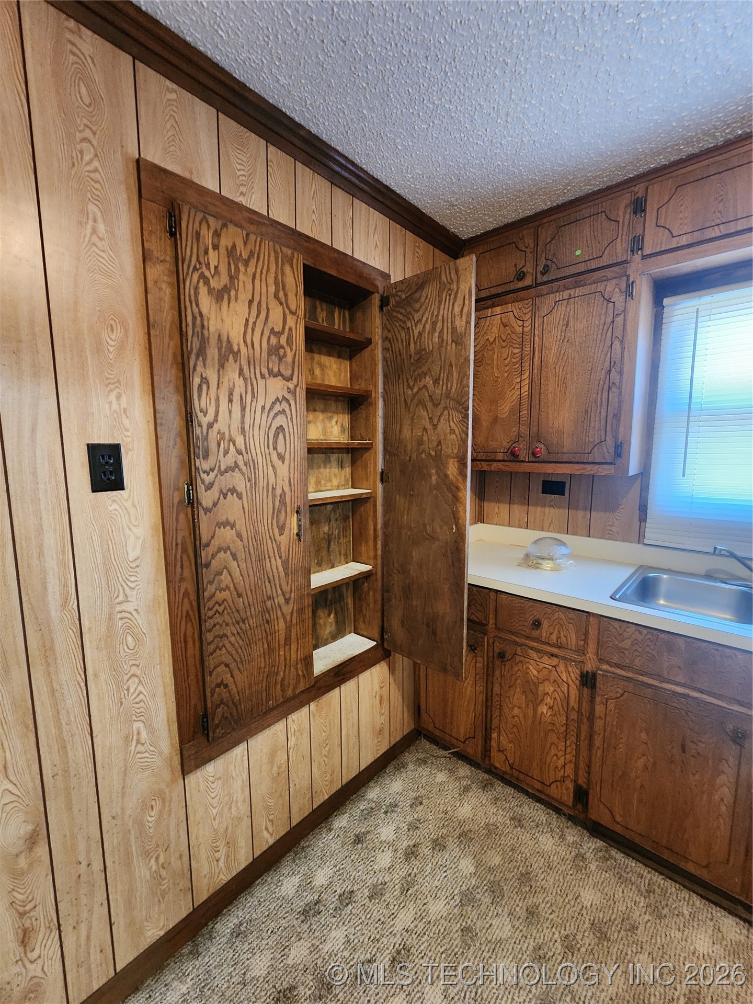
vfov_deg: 106.2
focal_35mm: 13
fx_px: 377
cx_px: 376
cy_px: 502
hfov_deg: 89.9
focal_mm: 2.2
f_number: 2.2
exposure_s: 1/24
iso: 640
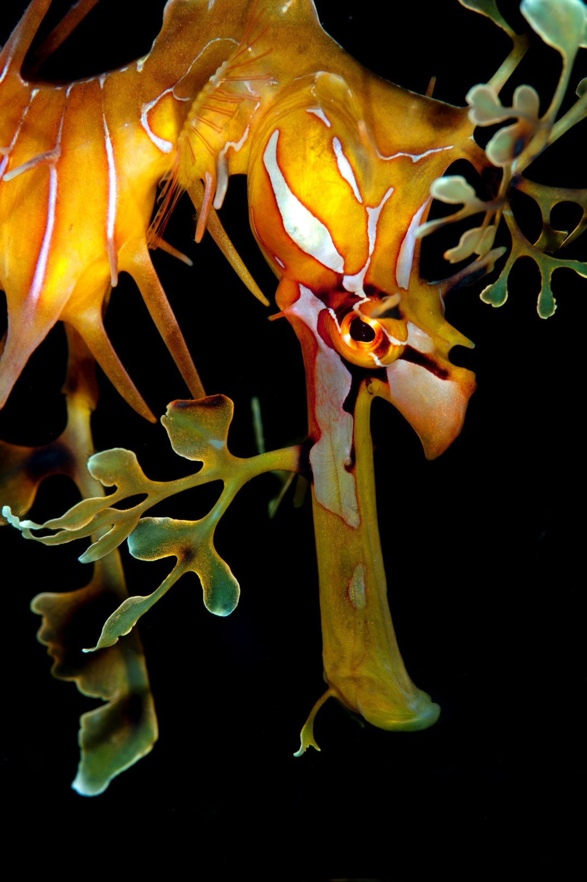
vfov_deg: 13.7
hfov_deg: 9.1
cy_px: 441
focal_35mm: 150
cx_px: 294
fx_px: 3673
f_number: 20
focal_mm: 150
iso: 400
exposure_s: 1/60
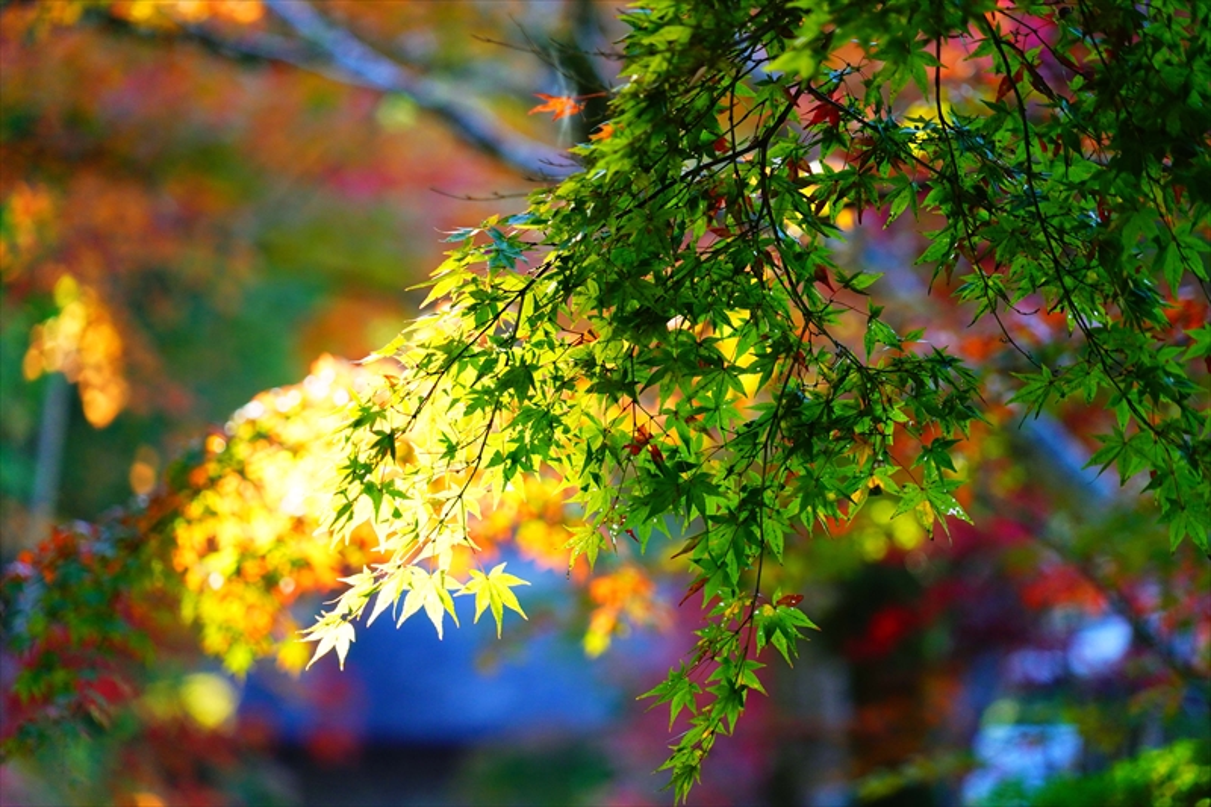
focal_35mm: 240
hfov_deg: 8.6
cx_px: 606
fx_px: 8071
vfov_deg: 5.7
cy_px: 404
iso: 1600
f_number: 6.3
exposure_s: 1/250
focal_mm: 240
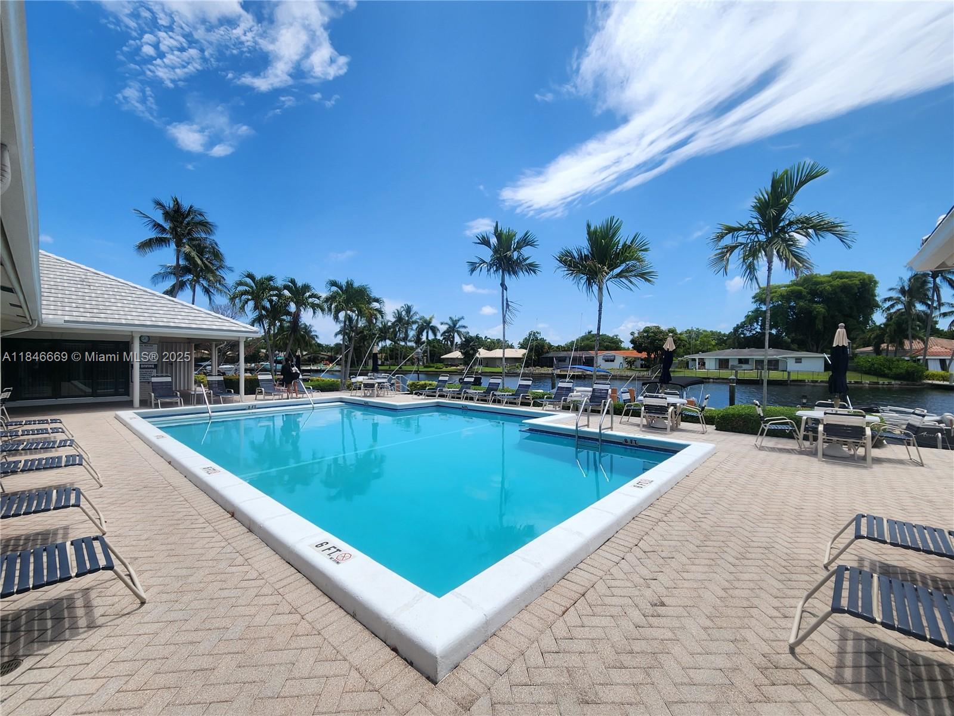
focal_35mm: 13
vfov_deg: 89.9
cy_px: 358
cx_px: 477
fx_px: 358
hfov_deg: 106.2
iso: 50
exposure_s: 1/1967
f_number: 2.2
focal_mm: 2.2
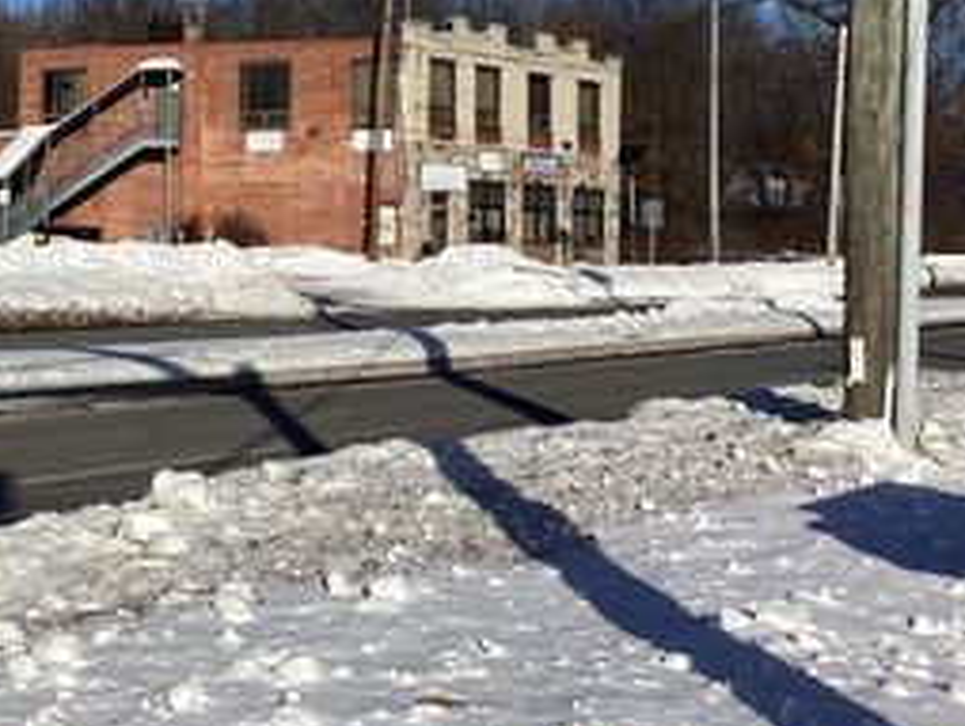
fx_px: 1702
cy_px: 158
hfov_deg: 30.1
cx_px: 65
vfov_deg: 23.7
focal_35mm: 61
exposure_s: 1/3135
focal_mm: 3.3
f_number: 2.4
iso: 25
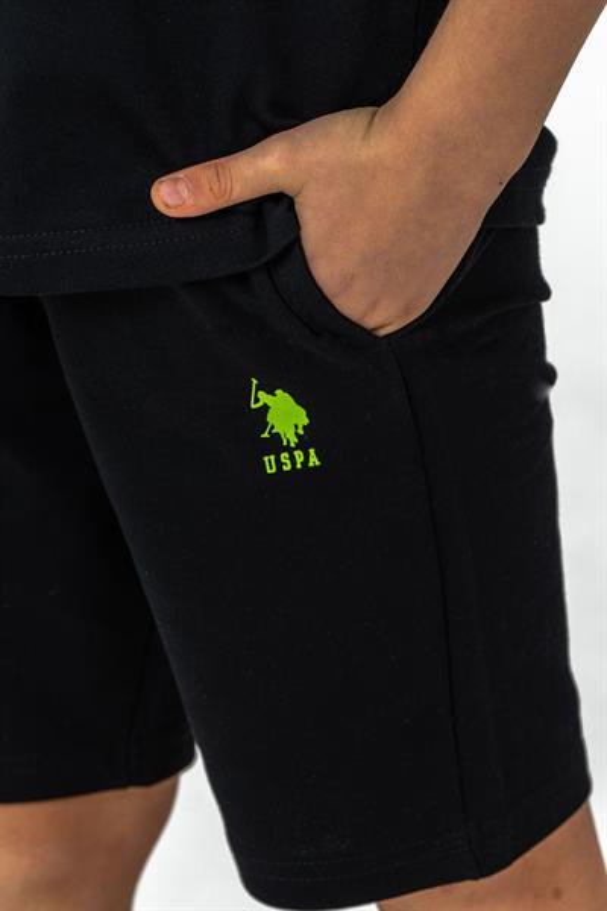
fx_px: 6322
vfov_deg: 8.2
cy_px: 456
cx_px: 304
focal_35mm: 250
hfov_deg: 5.5
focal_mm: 167
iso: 125
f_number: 7.1
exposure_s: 1/160
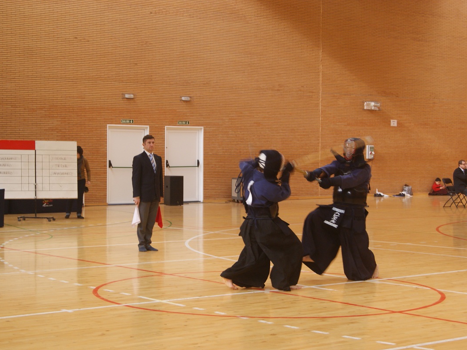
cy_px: 174
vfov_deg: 20.0
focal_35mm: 74
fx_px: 992
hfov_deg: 26.5
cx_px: 211
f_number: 5.6
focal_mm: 45
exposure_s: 1/60
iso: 400
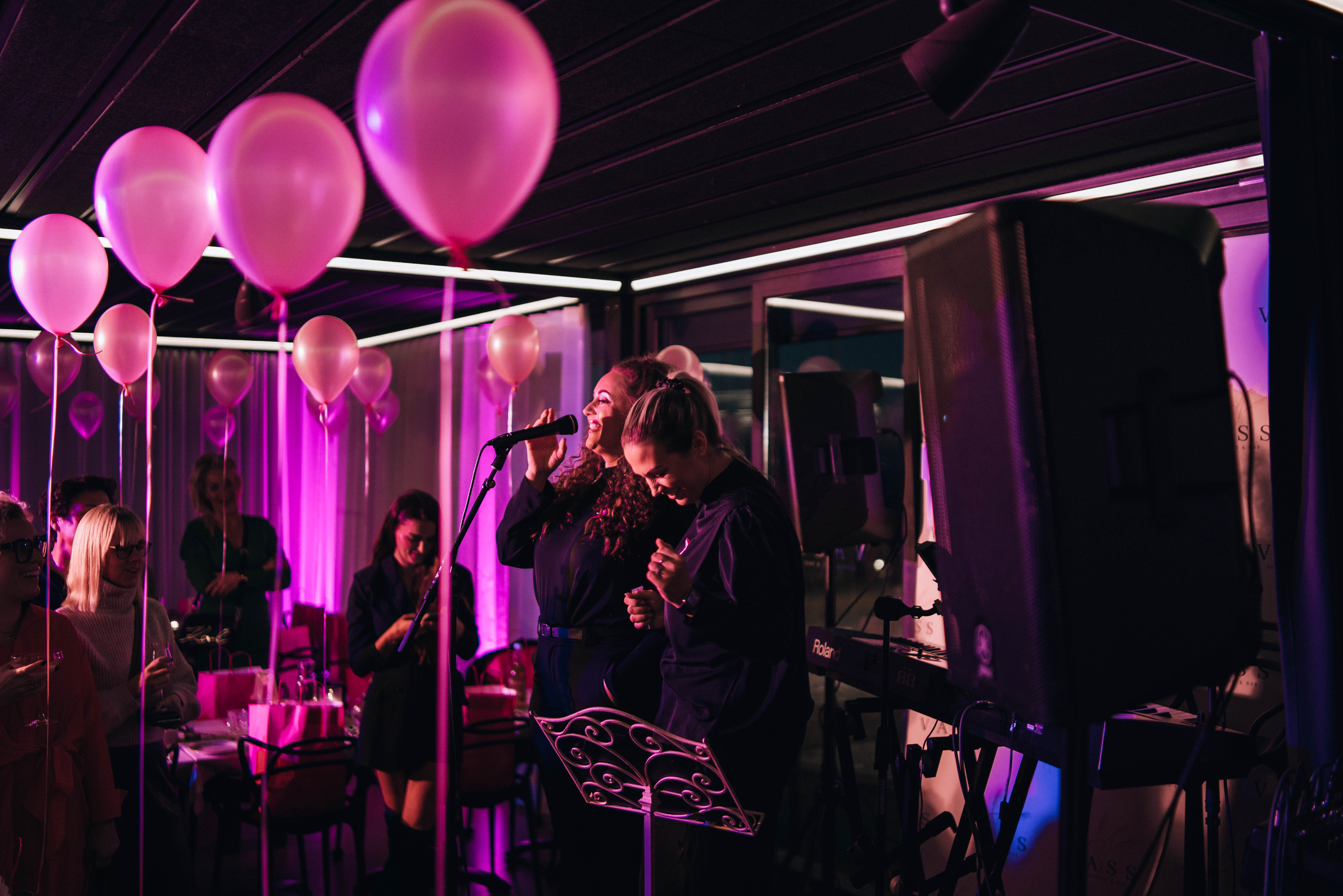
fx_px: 1306
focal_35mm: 35
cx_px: 672
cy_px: 448
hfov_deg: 54.4
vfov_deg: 37.9
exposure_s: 1/100
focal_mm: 35
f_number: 1.4
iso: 640
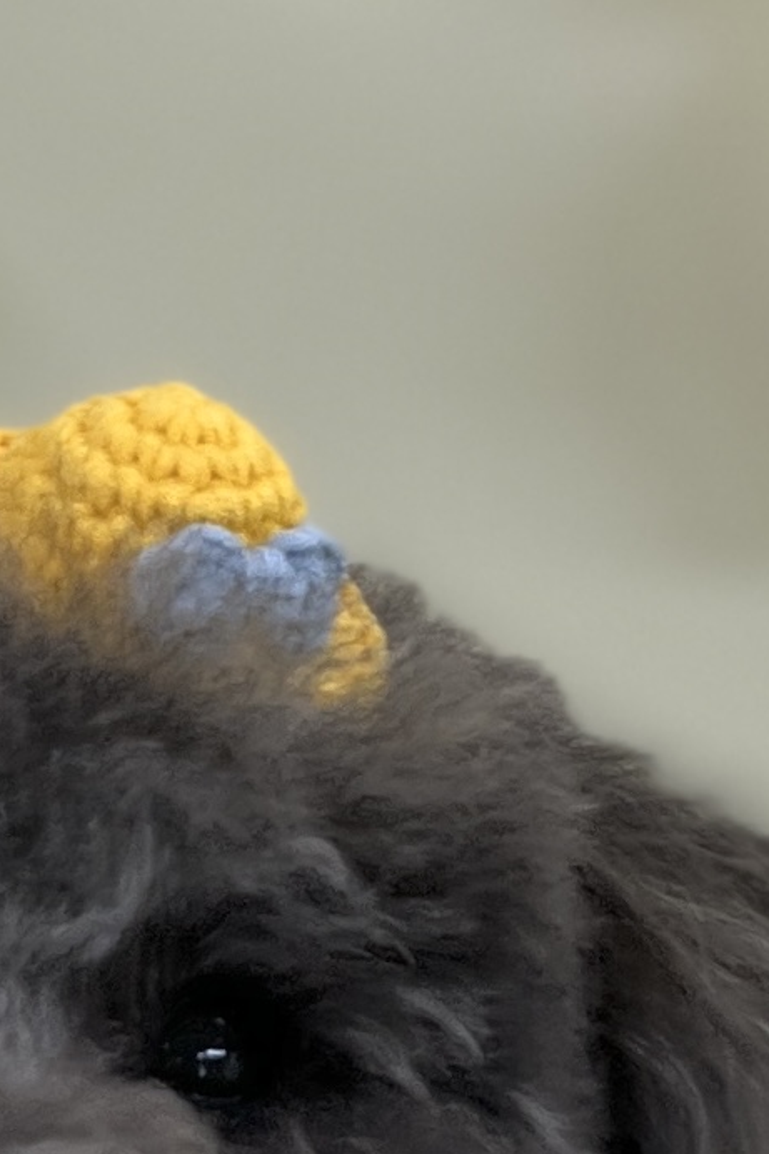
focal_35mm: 141
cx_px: 30
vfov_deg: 14.5
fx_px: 4520
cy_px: 329
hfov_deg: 9.7
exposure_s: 1/120
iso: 80
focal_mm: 5.7
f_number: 1.5
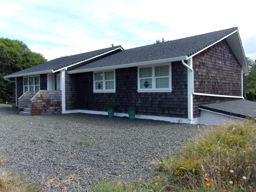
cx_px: 128
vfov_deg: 49.7
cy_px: 96
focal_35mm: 28
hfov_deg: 63.4
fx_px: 207
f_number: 10.8
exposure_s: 1/140
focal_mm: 5.1
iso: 200
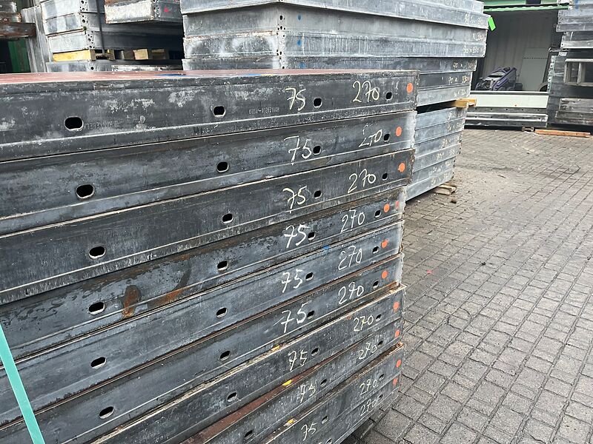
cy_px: 222
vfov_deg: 53.1
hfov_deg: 67.3
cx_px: 296
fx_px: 445
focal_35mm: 26
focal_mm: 5.1
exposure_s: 1/60
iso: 200
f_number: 1.6
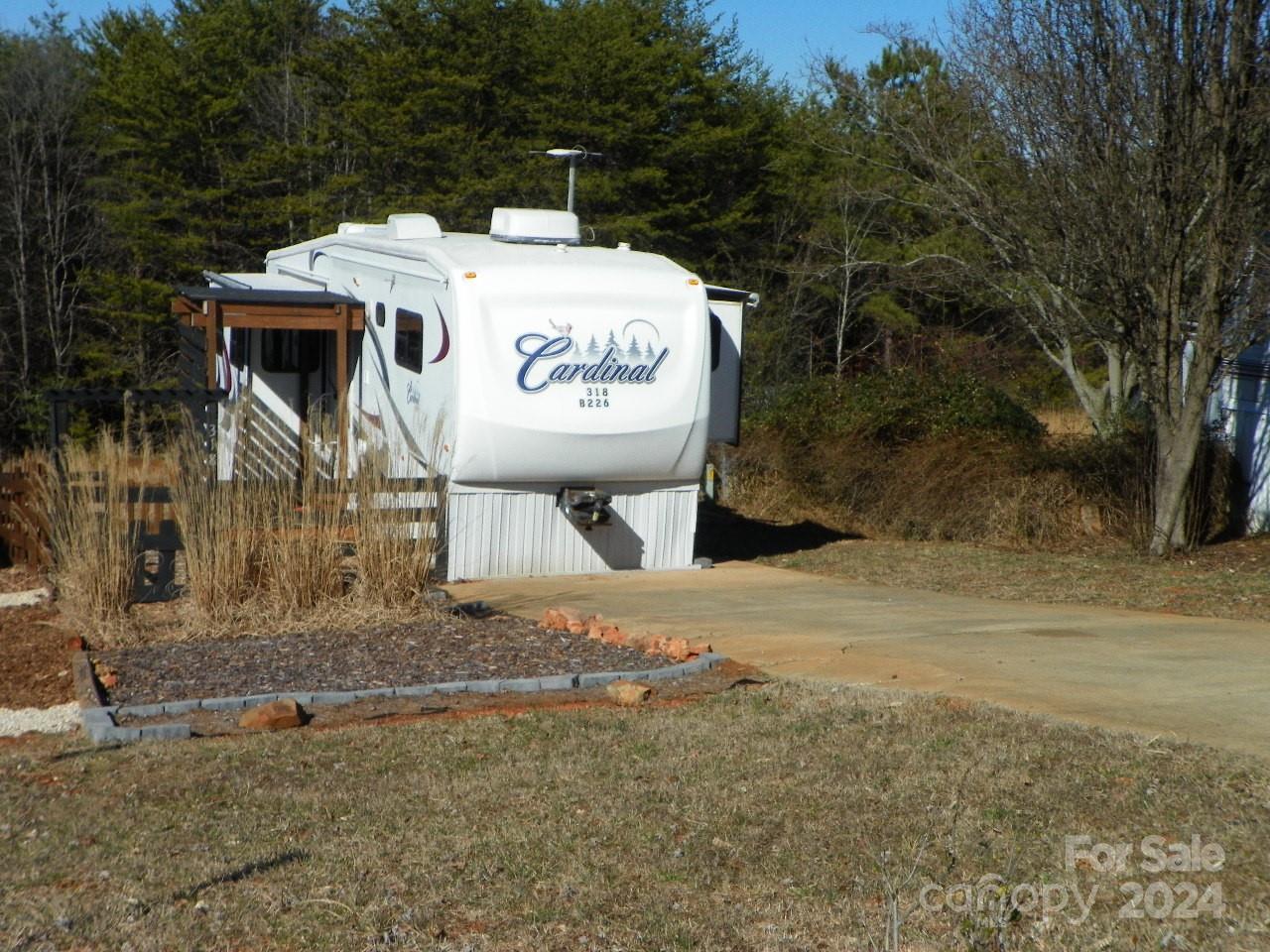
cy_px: 476
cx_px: 635
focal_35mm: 52
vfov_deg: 28.0
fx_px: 1908
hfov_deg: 36.8
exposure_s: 1/640
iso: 64
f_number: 5.6
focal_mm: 9.2
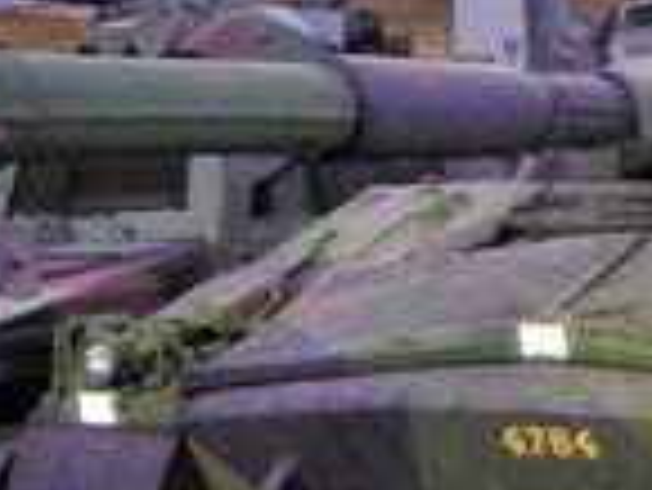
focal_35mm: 92
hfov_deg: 20.3
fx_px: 1734
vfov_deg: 16.0
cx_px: 728
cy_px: 330
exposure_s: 1/45
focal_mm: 6
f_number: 2.8
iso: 160
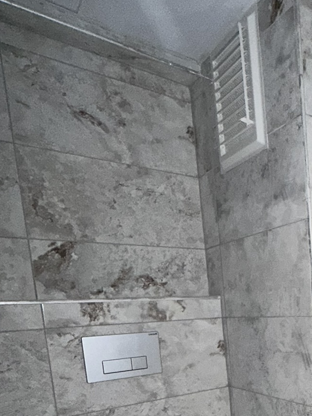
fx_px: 396
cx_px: 364
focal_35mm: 33
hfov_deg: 35.1
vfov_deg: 50.9
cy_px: 350
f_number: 2.2
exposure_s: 1/34
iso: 160
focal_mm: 2.22
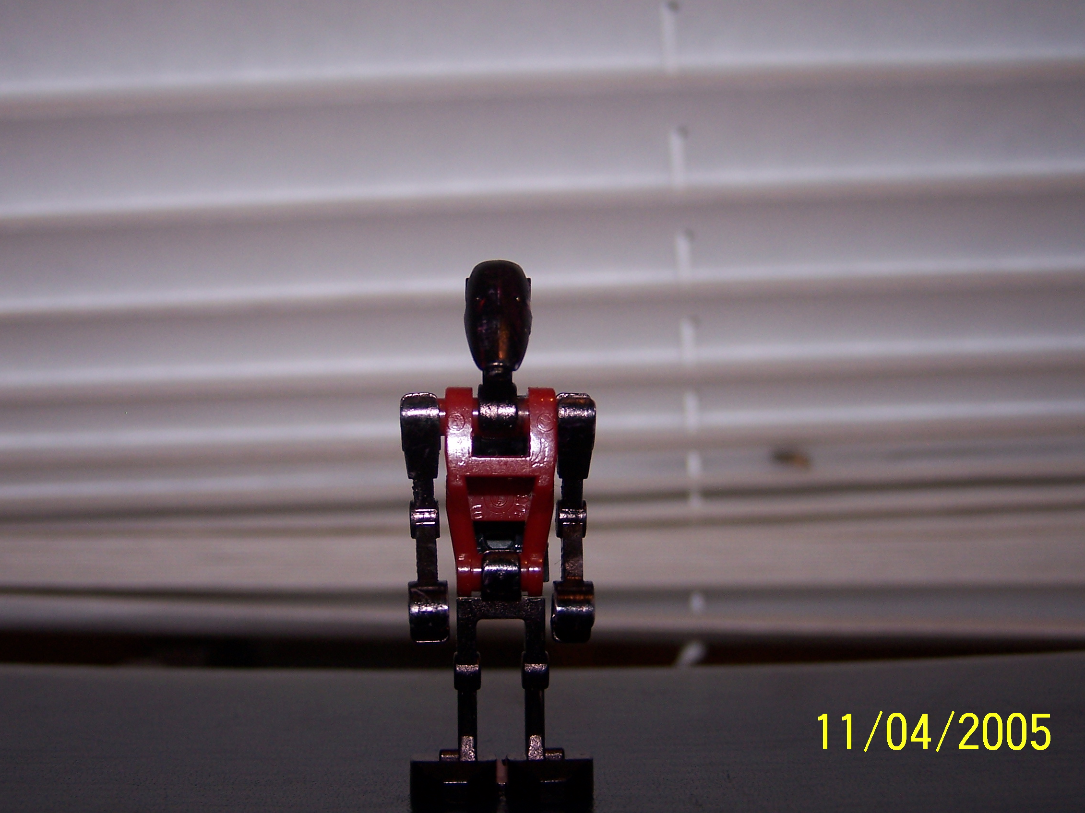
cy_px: 391
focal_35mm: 49
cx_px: 502
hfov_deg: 38.9
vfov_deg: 29.7
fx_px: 1536
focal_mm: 7.1
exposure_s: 1/60
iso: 80
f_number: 2.9
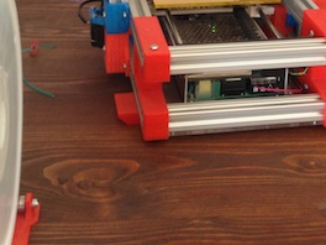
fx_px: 706
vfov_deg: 19.1
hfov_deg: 26.0
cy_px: 0
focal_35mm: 75
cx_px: 184
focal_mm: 4.13
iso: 125
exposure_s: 1/20
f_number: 2.4
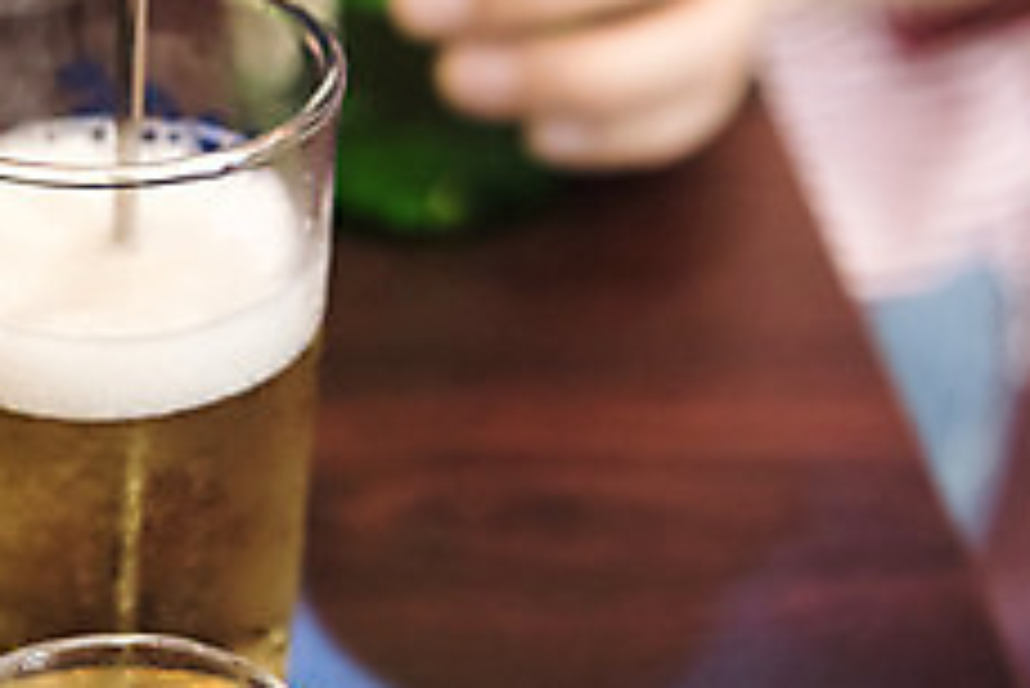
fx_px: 3149
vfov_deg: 12.4
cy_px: 207
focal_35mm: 110
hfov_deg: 18.3
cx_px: 108
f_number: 2.8
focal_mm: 42
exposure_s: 1/80
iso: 2000
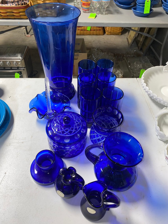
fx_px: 168
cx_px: 84
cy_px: 112
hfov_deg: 53.1
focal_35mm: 26
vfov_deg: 67.3
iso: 40
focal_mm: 4.25
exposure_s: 1/15
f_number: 1.8
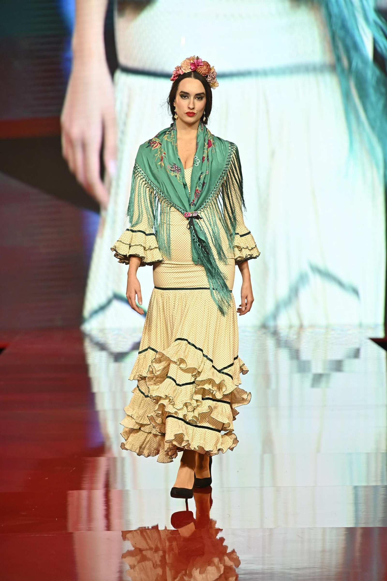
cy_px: 290
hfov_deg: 12.2
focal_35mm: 112
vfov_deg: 18.3
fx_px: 1808
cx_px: 194
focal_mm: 112
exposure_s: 1/320
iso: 1000
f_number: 4
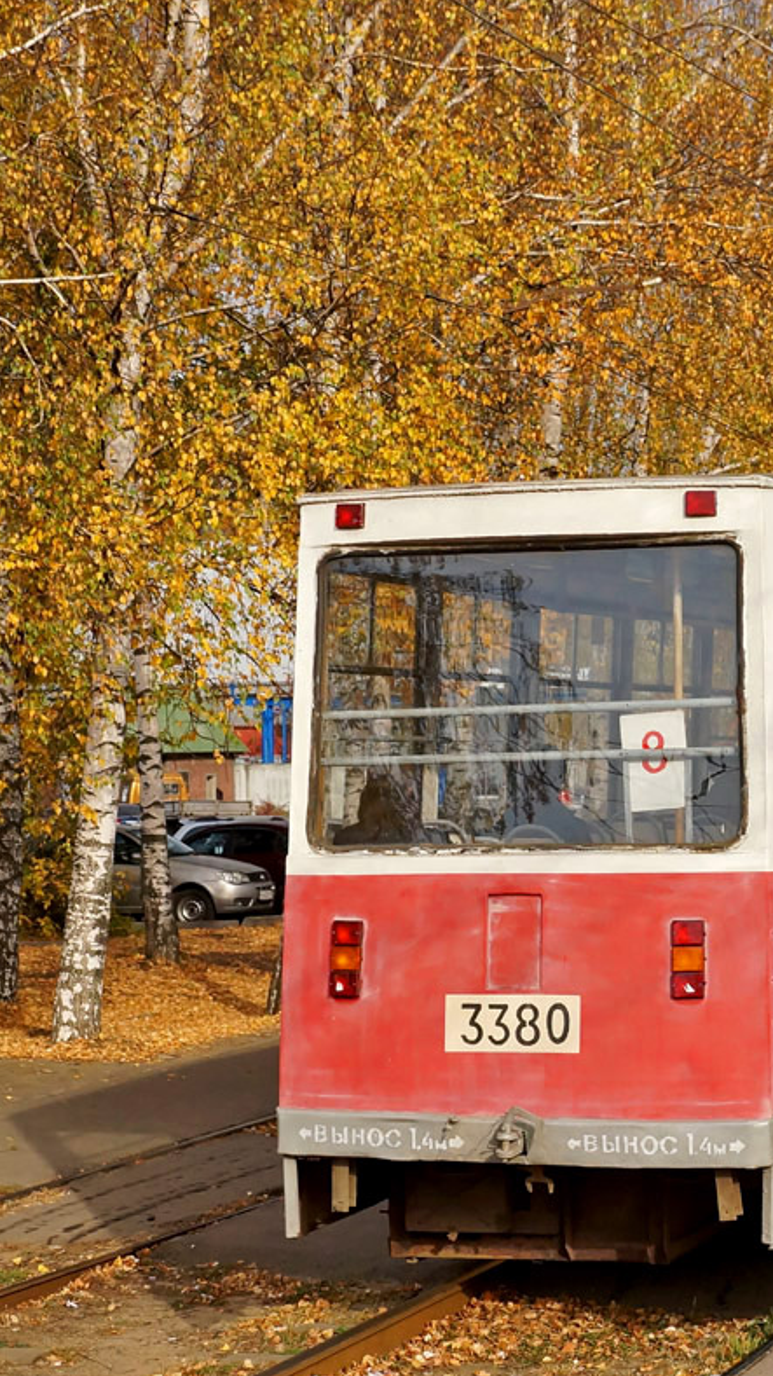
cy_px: 690
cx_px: 726
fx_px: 2442
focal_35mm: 67
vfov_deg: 31.4
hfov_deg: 17.7
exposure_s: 1/2500
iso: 400
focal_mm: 28
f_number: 5.6
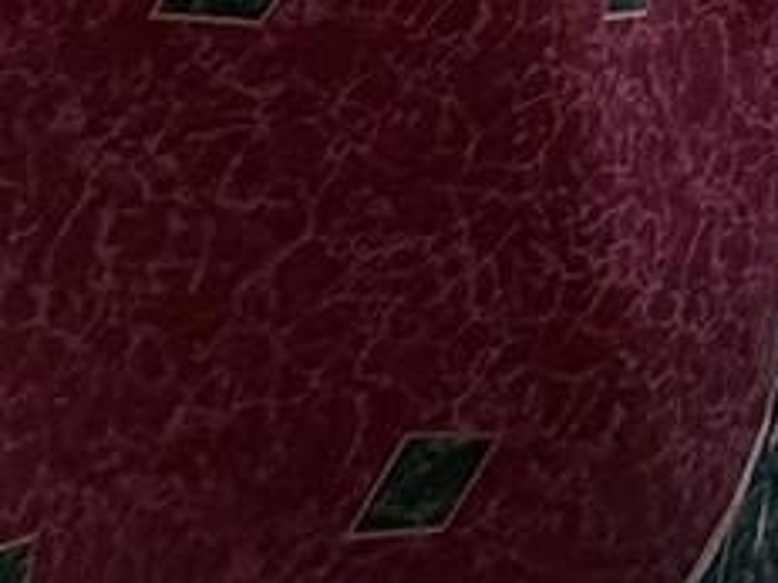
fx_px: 2179
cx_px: 1994
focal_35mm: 97
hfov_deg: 13.3
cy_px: -1382
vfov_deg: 9.7
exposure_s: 1/121
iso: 250
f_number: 2.2
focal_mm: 2.22
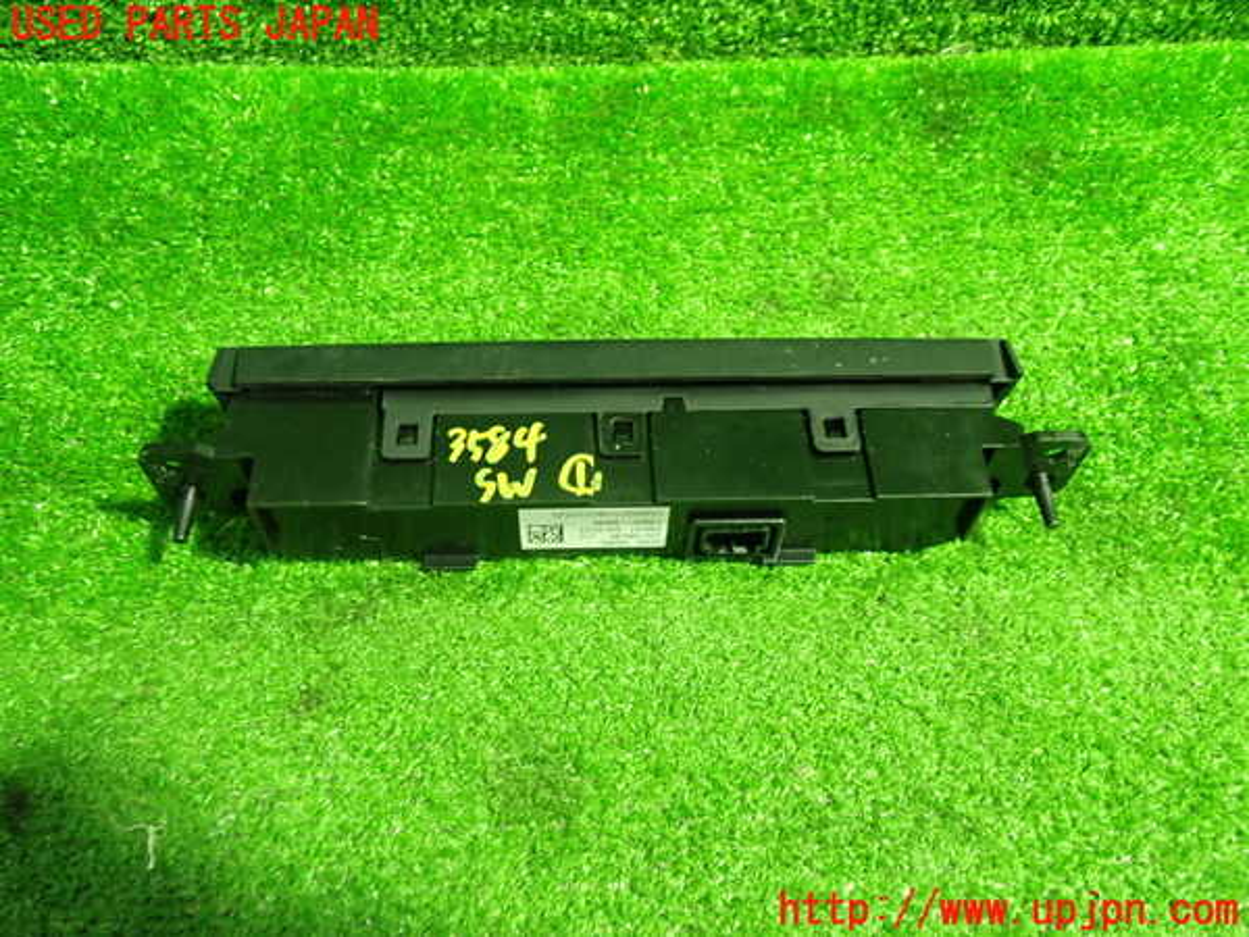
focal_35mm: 30
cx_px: 624
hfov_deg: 60.0
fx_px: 1082
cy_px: 468
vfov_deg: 46.8
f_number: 2.3
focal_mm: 5.4
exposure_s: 1/30
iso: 640
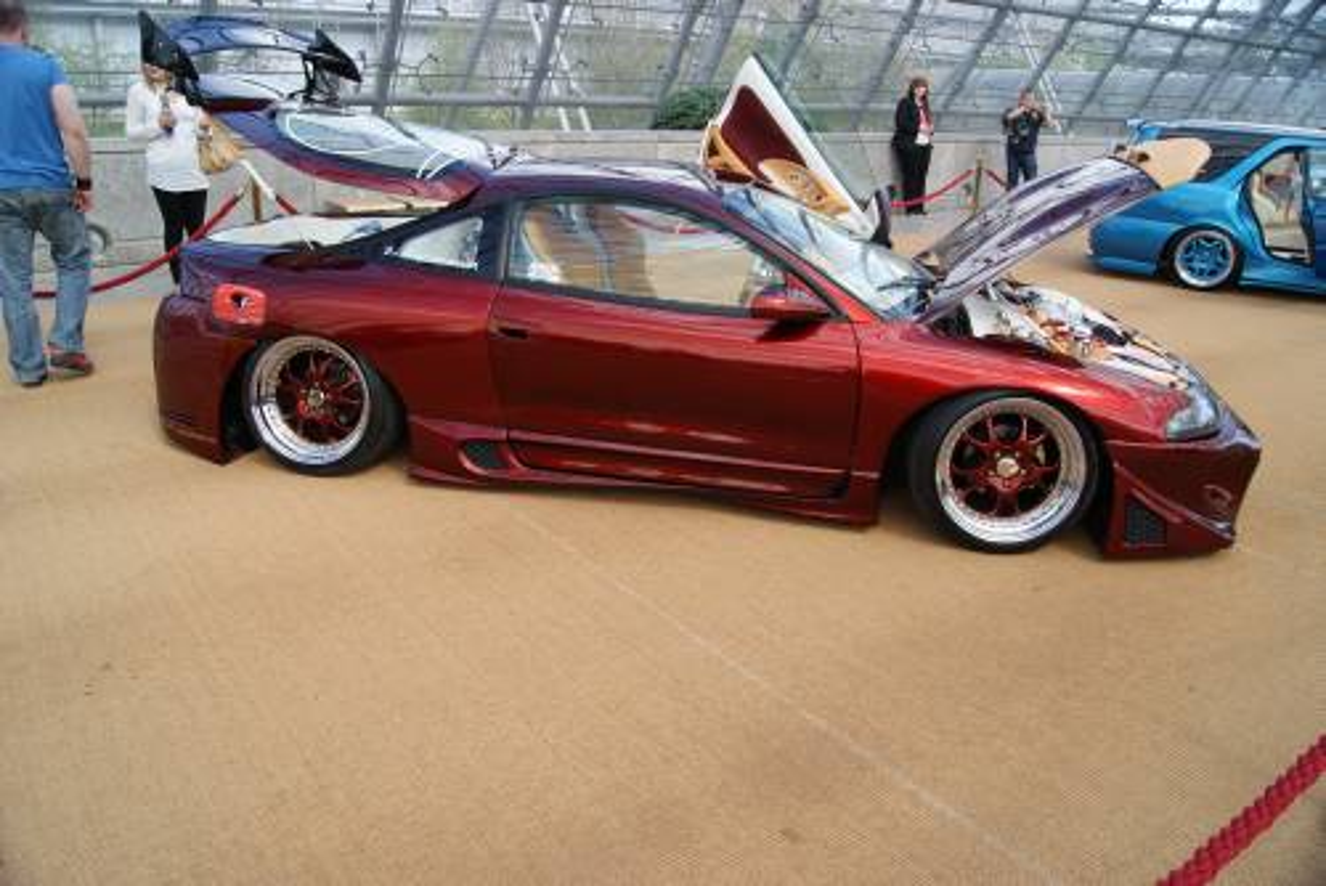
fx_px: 995
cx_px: 663
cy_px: 443
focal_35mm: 27
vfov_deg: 48.0
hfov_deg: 67.4
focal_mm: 18
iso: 100
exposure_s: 1/60
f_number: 7.1
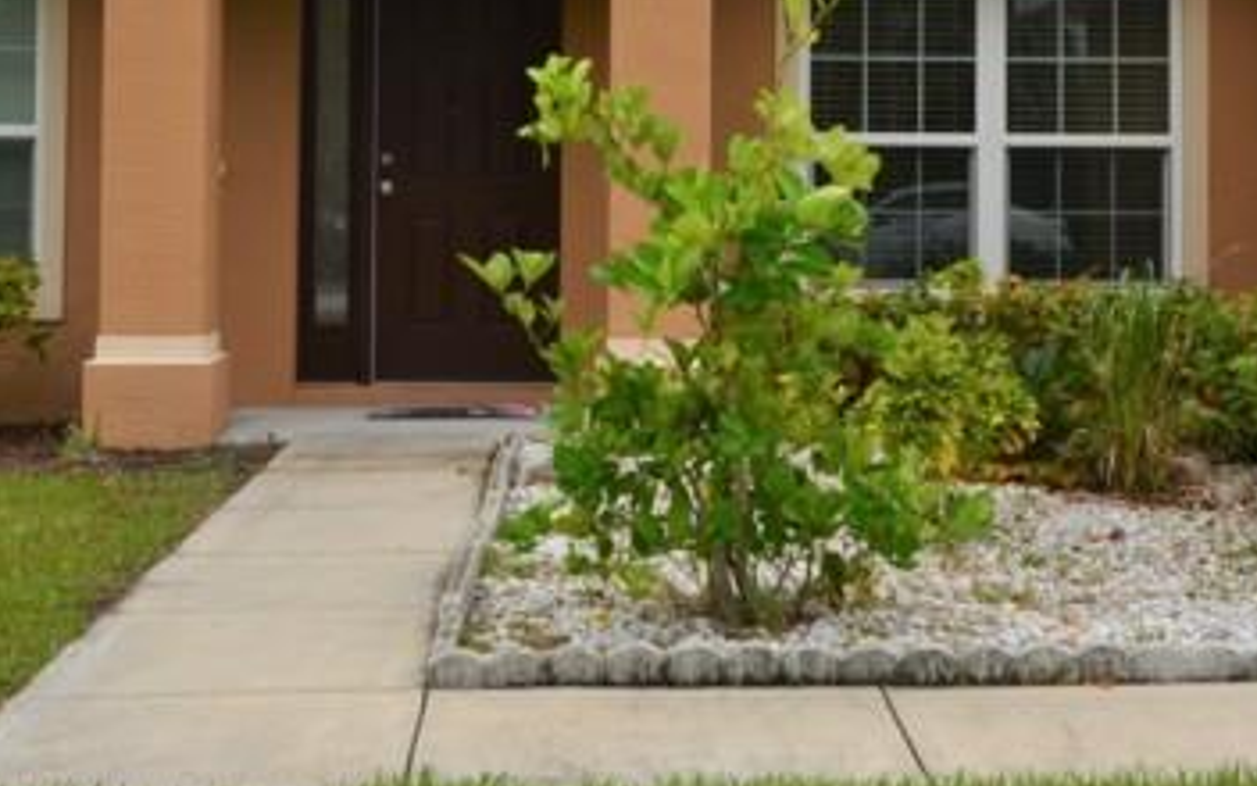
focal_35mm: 72
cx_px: 723
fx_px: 2467
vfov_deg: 17.9
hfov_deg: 28.6
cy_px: 98
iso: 200
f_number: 11
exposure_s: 1/100
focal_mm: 26
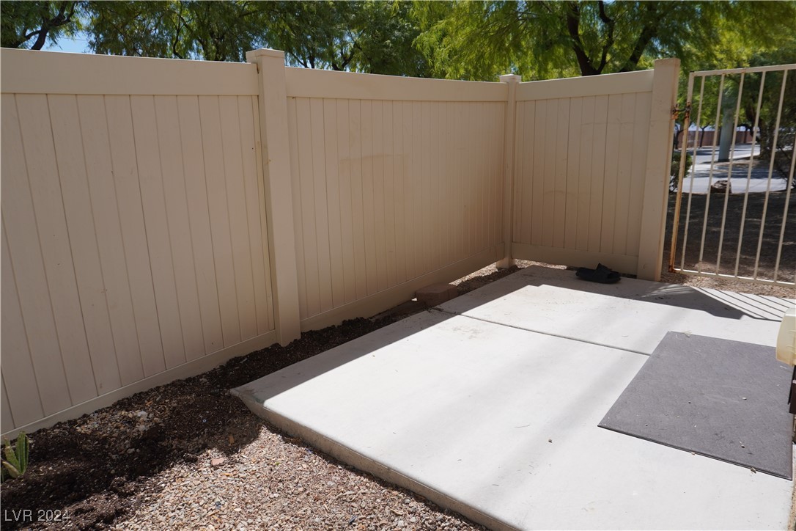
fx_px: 531
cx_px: 398
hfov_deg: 73.7
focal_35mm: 24
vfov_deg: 53.1
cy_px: 266
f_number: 6.3
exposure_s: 1/400
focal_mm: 16
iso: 100
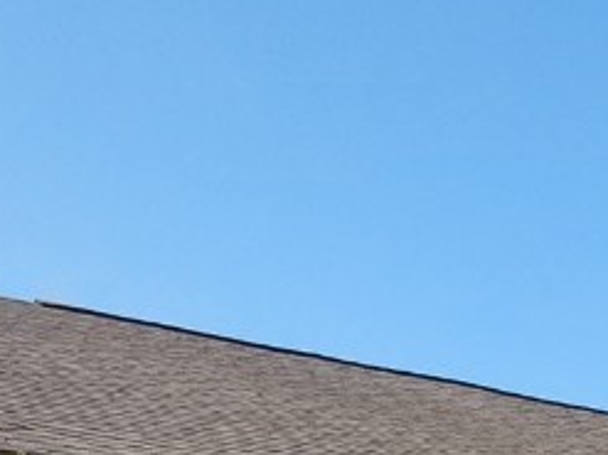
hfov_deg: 16.1
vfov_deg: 11.7
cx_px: 790
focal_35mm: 116
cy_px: 853
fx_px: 2036
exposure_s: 1/1379
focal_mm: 2.91
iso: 50
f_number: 1.9
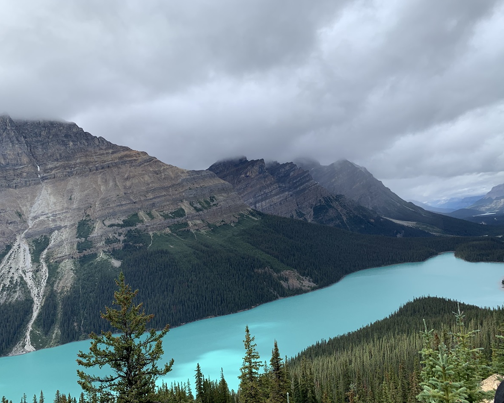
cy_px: 207
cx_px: 255
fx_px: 418
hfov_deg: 62.2
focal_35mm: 28
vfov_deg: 51.5
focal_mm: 4.25
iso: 25
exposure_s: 1/2075
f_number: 1.8
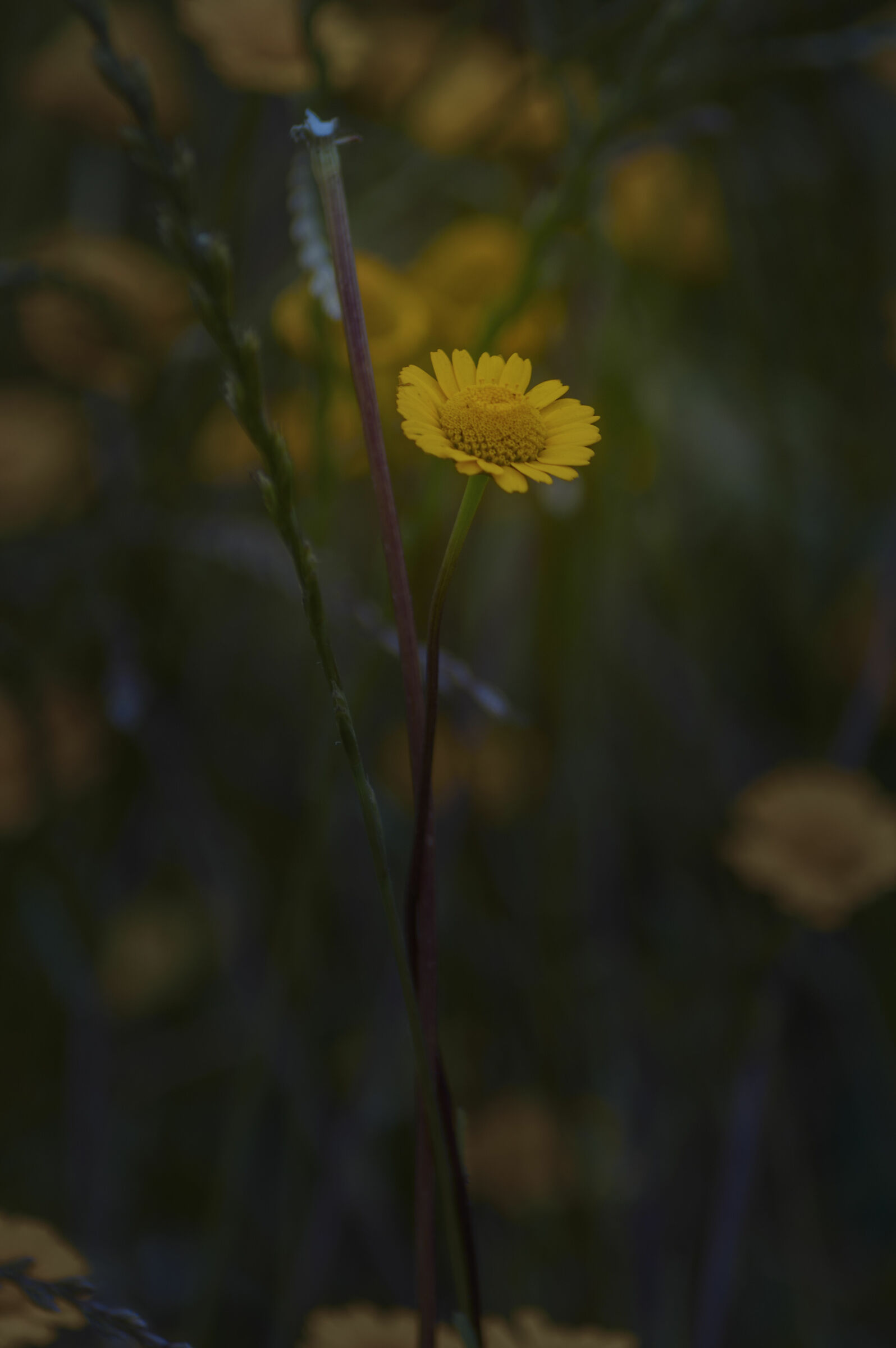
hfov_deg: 3.0
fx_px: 16828
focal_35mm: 450
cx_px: 448
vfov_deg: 4.6
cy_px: 674
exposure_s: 1/250
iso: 100
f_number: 5.6
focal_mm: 300
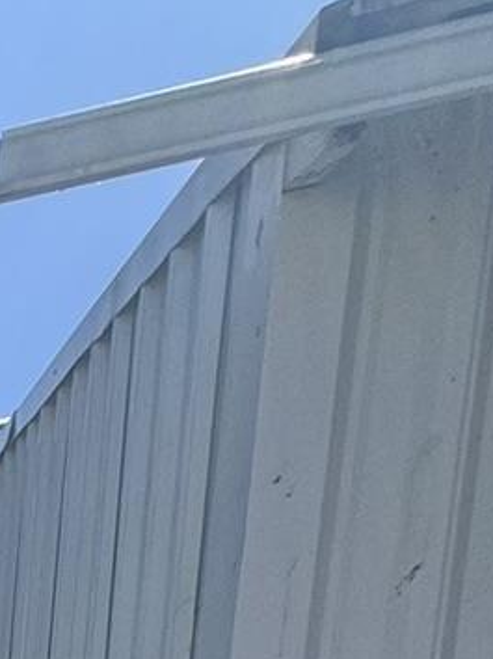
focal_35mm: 81
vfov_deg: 16.6
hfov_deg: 11.6
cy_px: 1396
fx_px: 1540
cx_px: -926
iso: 40
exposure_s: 1/944
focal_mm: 2.22
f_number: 2.2
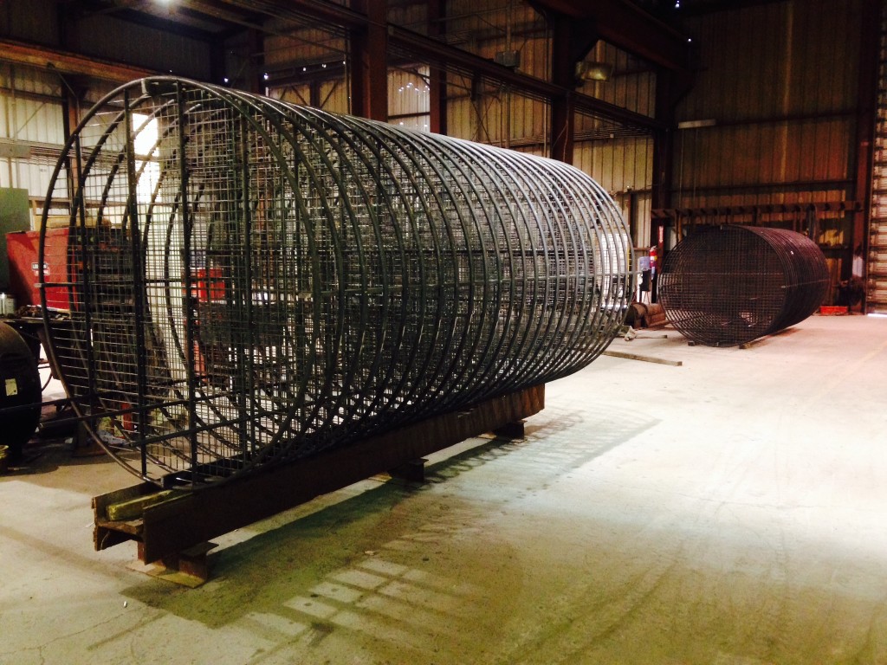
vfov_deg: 42.9
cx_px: 444
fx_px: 846
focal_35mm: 33
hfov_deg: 55.4
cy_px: 332
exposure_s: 1/20
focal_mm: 4.12
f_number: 2.4
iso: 250
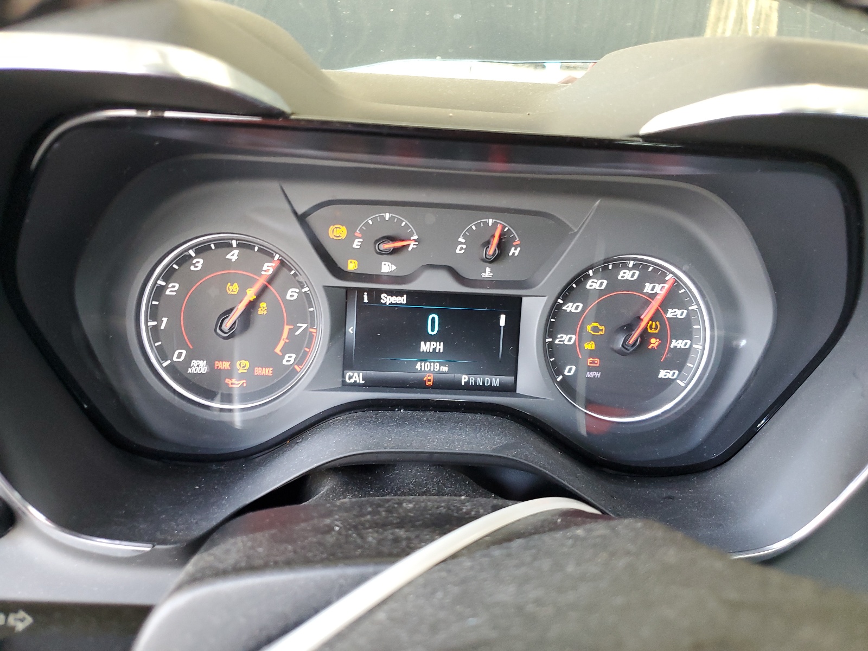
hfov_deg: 67.3
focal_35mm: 26
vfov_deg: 53.1
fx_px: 652
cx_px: 434
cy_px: 326
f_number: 1.5
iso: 187
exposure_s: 1/60.2
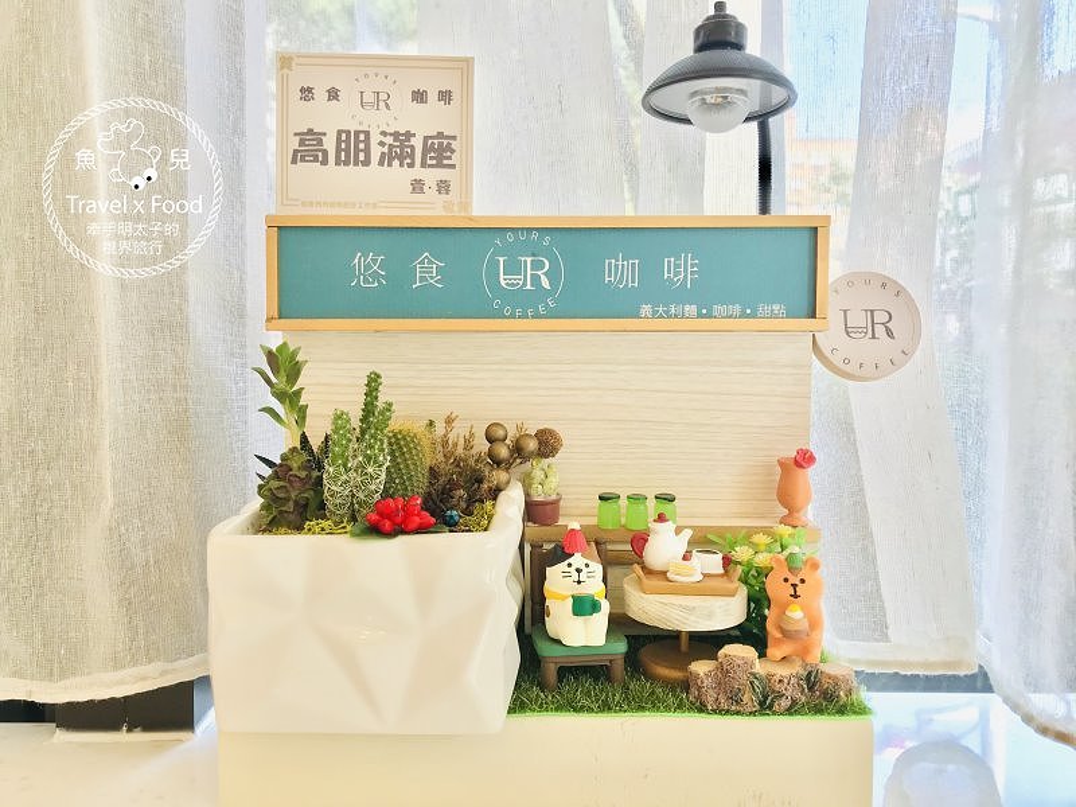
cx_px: 538
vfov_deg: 49.7
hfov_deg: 63.4
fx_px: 870
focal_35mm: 28
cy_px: 404
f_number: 1.8
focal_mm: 3.99
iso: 25
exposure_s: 1/120
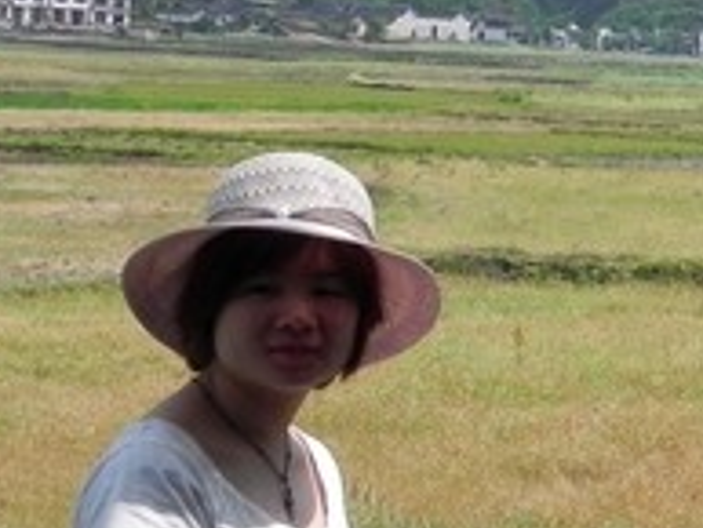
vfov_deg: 11.0
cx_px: 1049
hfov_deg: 13.8
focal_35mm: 134
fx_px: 2723
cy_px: 60
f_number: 7.1
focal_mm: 6.6
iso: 160
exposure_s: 1/399
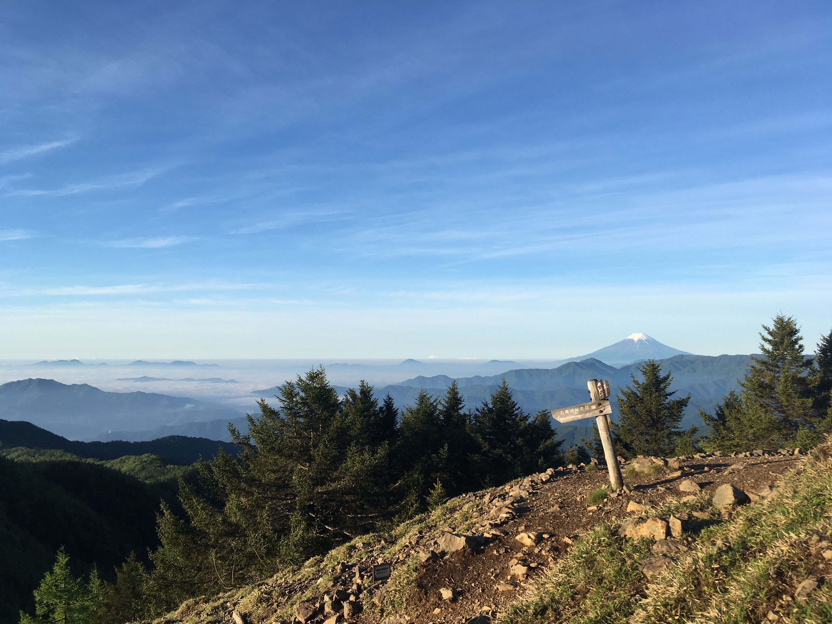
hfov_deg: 61.7
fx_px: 697
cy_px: 312
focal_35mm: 29
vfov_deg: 48.2
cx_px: 416
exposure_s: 1/1083
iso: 25
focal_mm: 4.15
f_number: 2.2
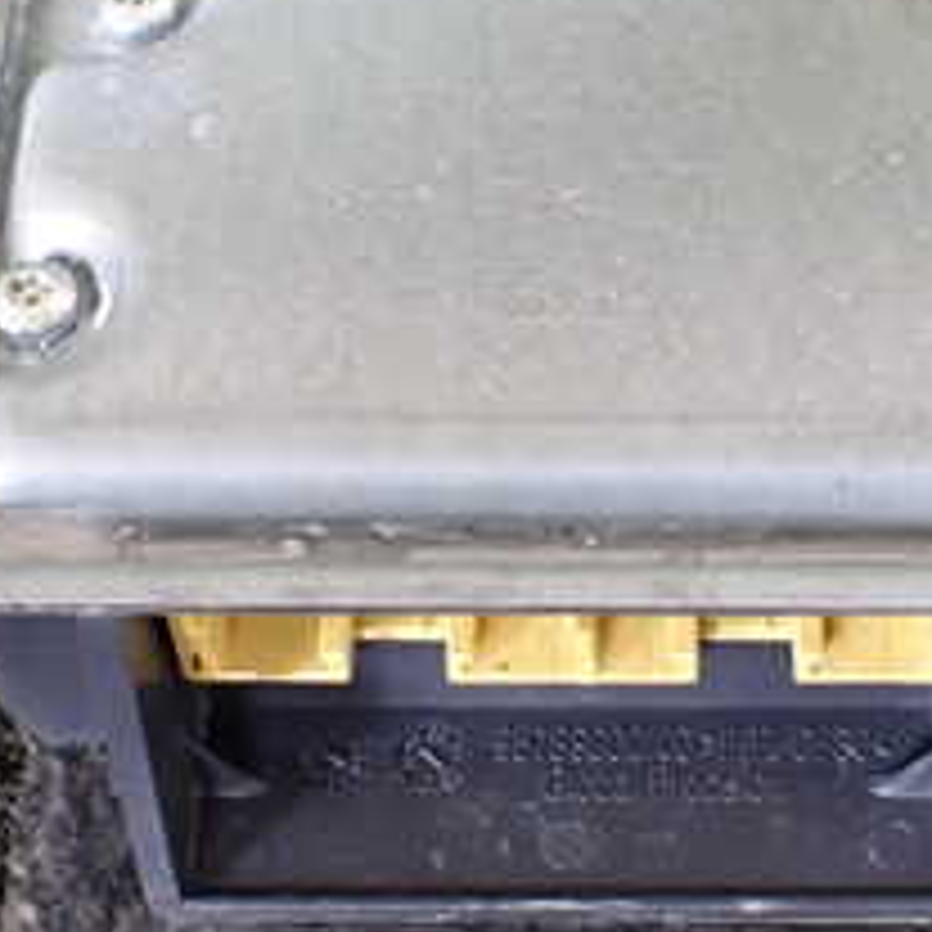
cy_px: 549
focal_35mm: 77
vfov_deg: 22.4
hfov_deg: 22.4
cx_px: 563
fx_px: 2345
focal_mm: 5.4
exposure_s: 1/125
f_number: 2.3
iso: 500
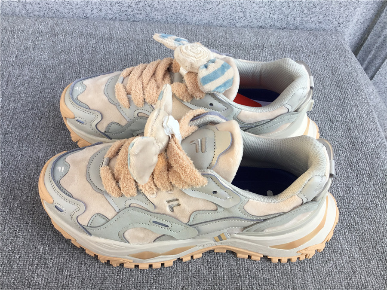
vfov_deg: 45.4
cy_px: 145
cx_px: 194
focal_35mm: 31
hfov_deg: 58.4
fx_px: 347
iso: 25
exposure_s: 1/195
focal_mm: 3.3
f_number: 2.4
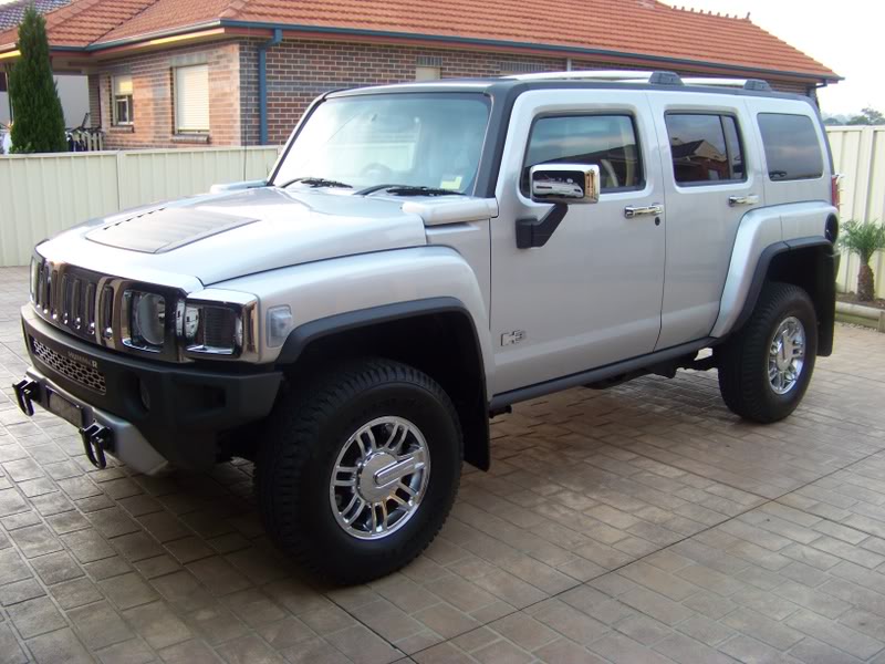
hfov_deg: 51.4
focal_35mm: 36
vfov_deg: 39.7
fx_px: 920
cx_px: 442
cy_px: 332
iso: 60
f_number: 2.8
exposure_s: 1/30
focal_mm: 5.85
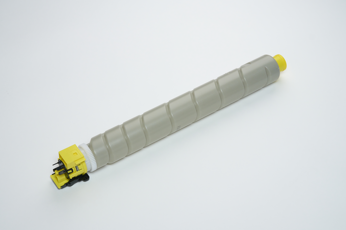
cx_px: 173
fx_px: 721
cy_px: 115
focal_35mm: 75
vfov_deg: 18.2
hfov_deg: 27.0
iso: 160
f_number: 8
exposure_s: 1/125
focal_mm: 50
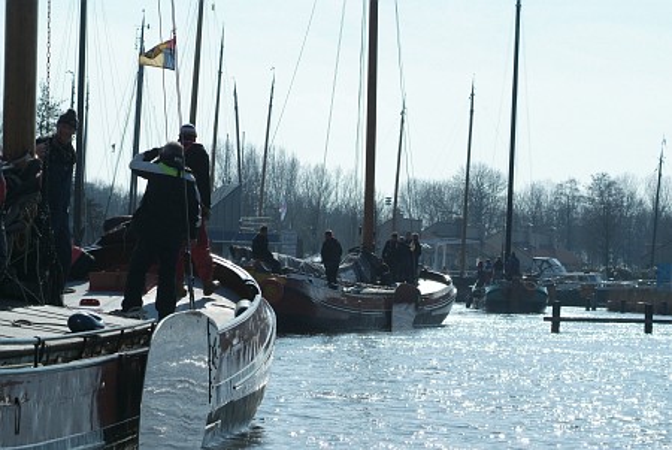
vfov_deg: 10.7
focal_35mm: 128
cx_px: 336
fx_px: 2392
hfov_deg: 16.0
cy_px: 225
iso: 400
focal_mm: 85
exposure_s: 1/1500
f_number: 9.5
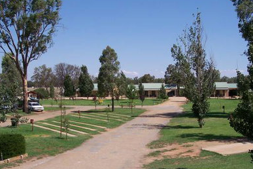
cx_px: 132
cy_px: 103
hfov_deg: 40.3
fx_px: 344
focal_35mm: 49
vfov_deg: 27.5
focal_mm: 8
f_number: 4.8
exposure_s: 1/1000
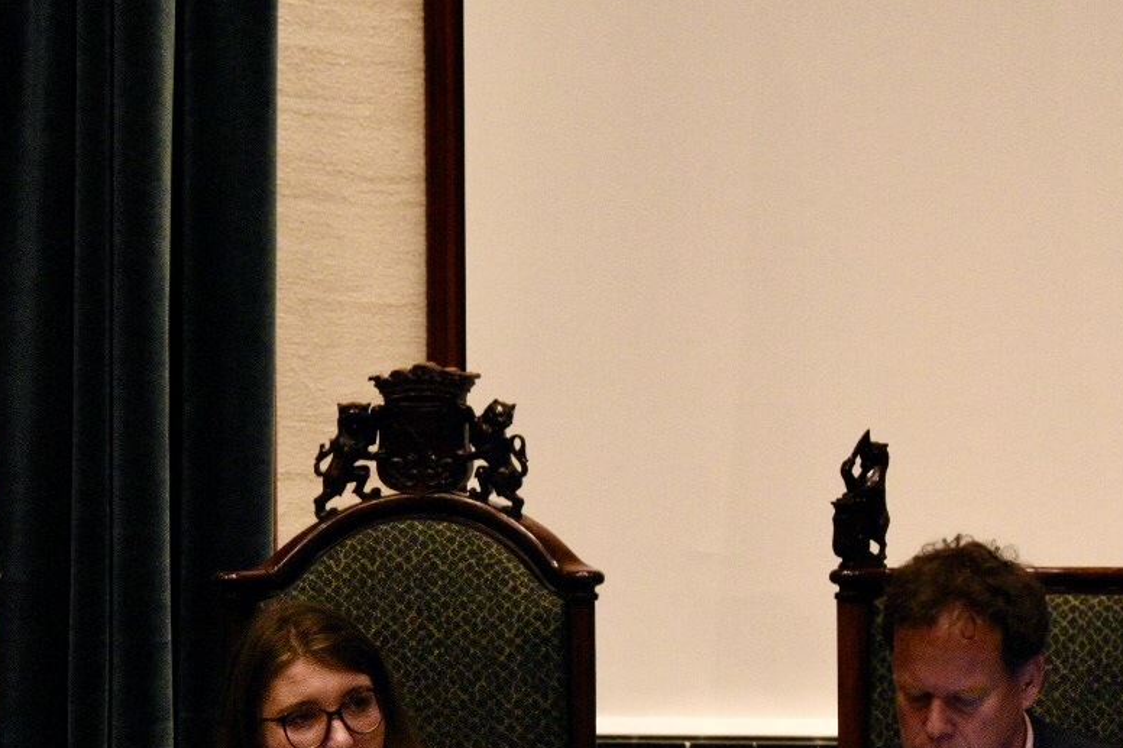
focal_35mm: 188
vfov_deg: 7.3
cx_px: 232
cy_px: 586
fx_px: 5863
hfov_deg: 10.9
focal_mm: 60
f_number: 8
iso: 3600
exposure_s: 1/60
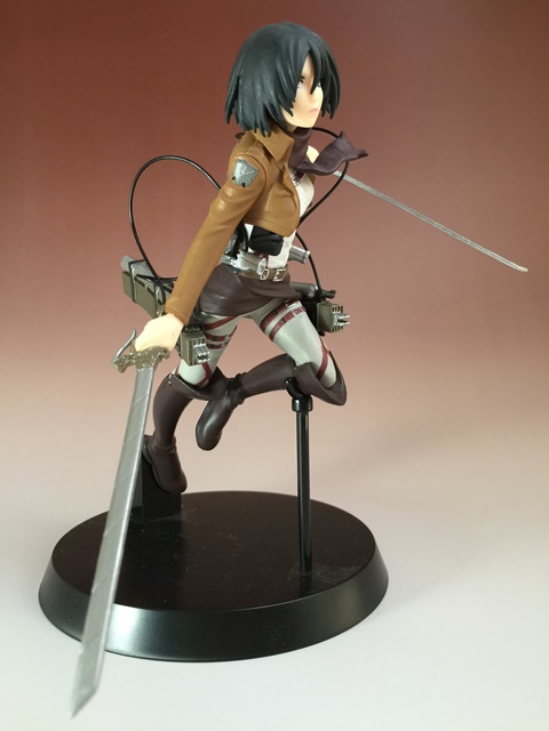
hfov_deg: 48.2
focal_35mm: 29
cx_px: 274
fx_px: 613
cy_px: 366
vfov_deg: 61.7
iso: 80
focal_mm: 4.15
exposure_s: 1/17
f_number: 2.2
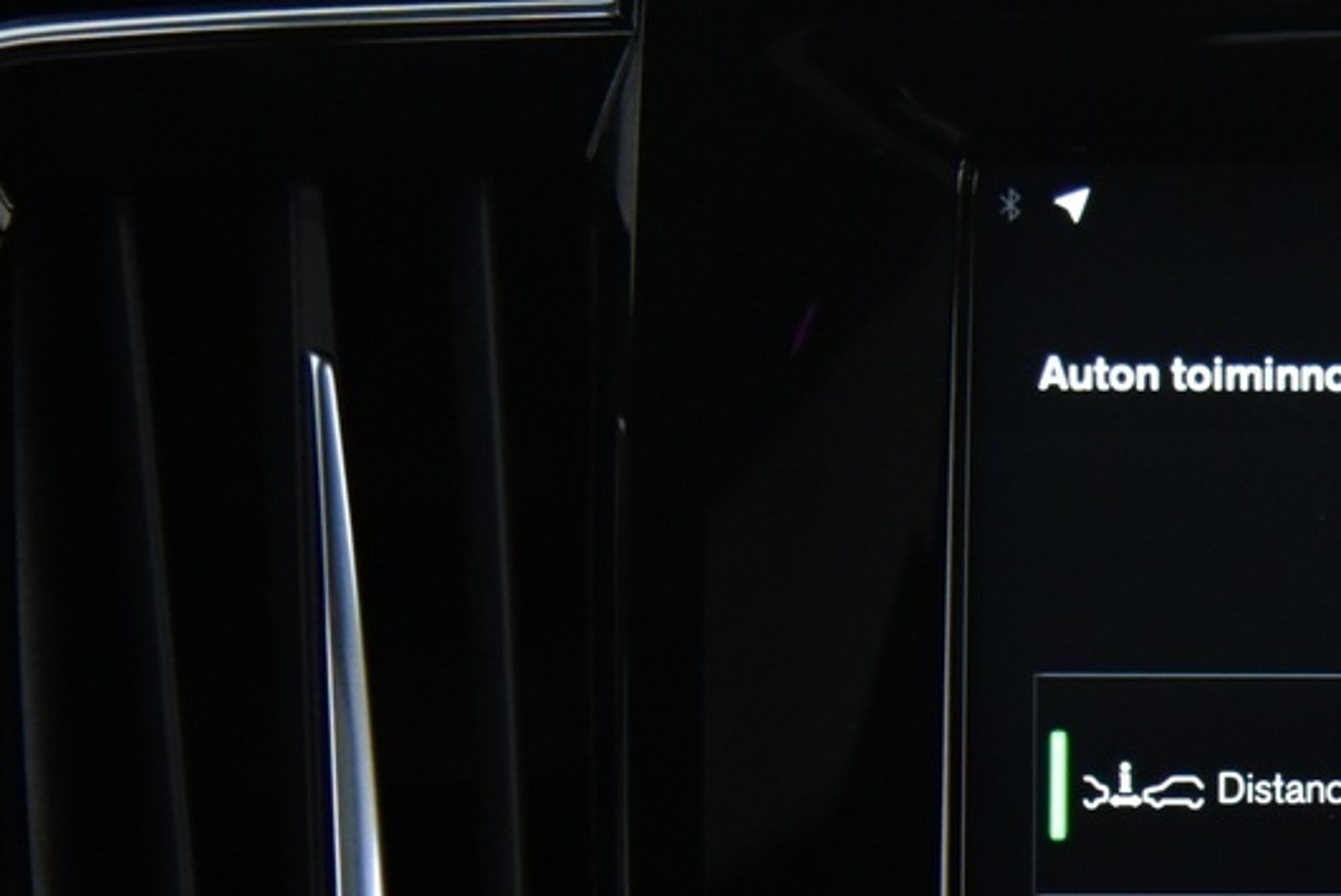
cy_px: 1196
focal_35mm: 134
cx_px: 1755
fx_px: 4995
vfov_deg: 10.0
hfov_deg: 14.6
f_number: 4
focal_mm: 44
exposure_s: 1/50
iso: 4000
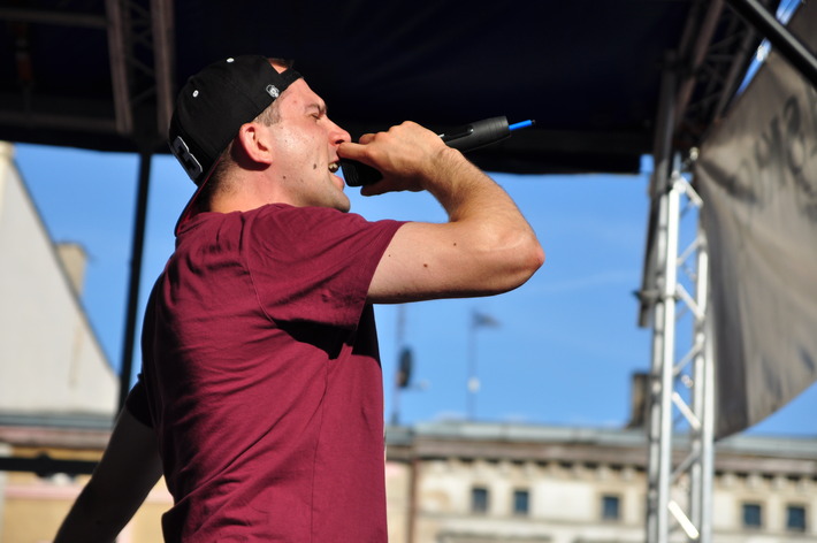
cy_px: 272
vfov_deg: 13.0
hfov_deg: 19.5
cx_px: 408
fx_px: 2381
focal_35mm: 105
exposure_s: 1/2000
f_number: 4
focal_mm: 70
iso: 250
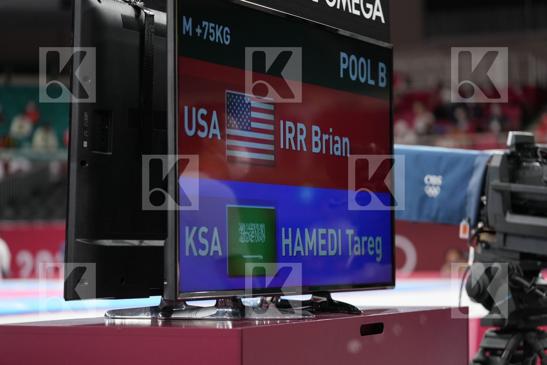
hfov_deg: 21.0
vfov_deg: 14.1
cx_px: 274
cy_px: 182
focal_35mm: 97
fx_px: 1474
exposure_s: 1/1000
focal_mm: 97
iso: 1600
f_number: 2.8
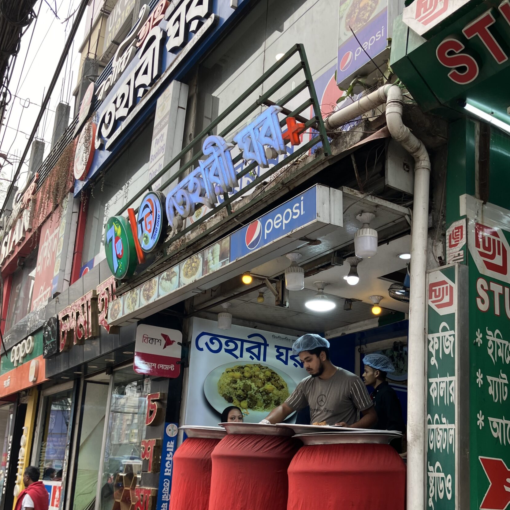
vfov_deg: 43.4
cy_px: 333
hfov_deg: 43.9
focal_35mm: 38
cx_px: 251
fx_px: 633
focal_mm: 3.99
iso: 20
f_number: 1.8
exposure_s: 1/117
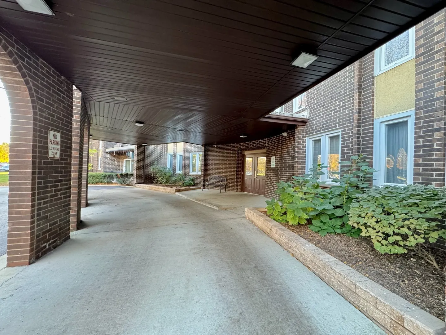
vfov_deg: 85.7
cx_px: 223
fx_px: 180
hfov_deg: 102.1
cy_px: 168
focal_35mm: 14
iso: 320
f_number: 2.2
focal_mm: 2.22
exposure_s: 1/66
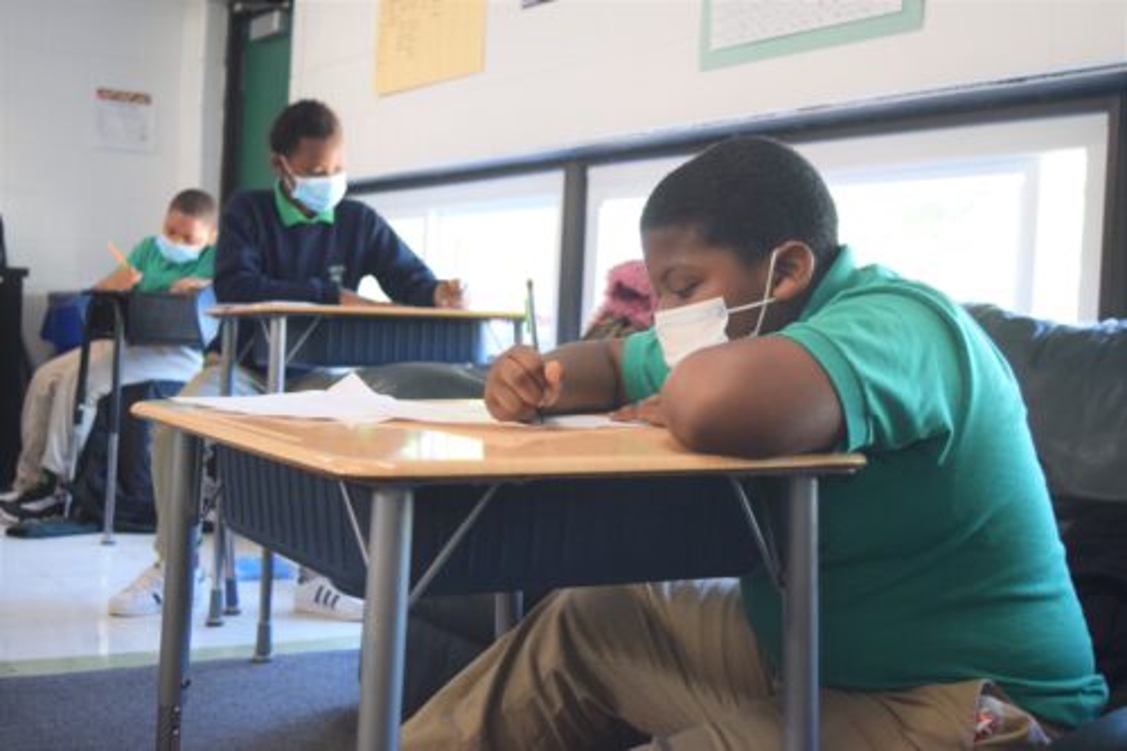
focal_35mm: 48
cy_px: 376
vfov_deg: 28.1
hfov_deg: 41.1
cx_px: 564
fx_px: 1502
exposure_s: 1/60
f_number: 4.5
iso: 1000
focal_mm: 32
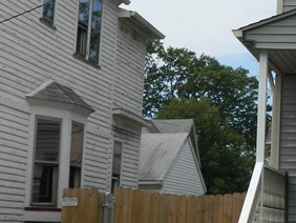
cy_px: -18
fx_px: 1087
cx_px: 434
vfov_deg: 11.5
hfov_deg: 14.5
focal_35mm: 127
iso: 80
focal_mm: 6.2
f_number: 9.4
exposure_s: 1/160
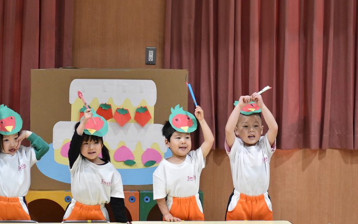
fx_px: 1362
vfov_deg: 9.4
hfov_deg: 15.0
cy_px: 103
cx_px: 166
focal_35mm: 140
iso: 4000
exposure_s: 1/200
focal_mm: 75
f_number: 4.8
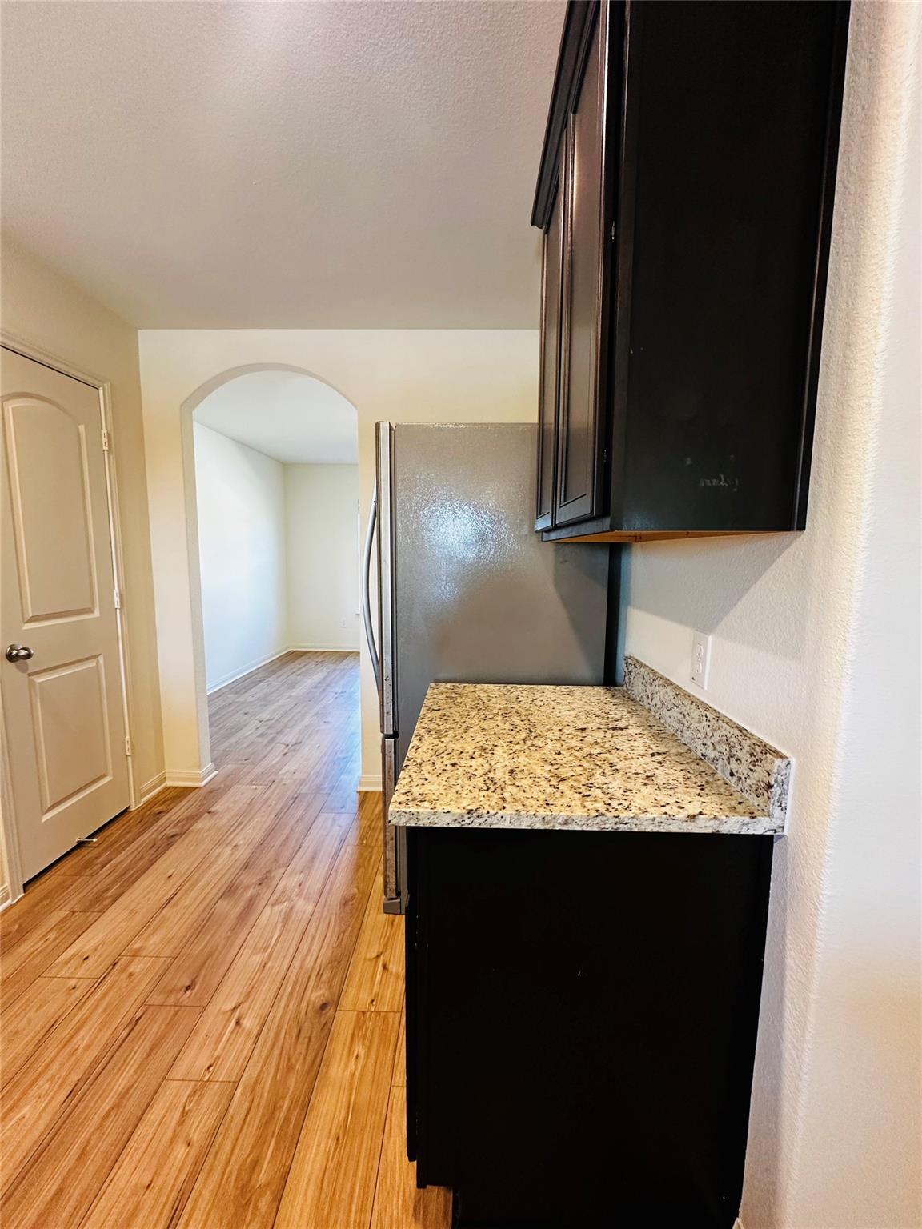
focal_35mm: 14
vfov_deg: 102.1
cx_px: 461
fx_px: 497
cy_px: 614
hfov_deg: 85.7
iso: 200
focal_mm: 2.22
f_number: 2.2
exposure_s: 1/60
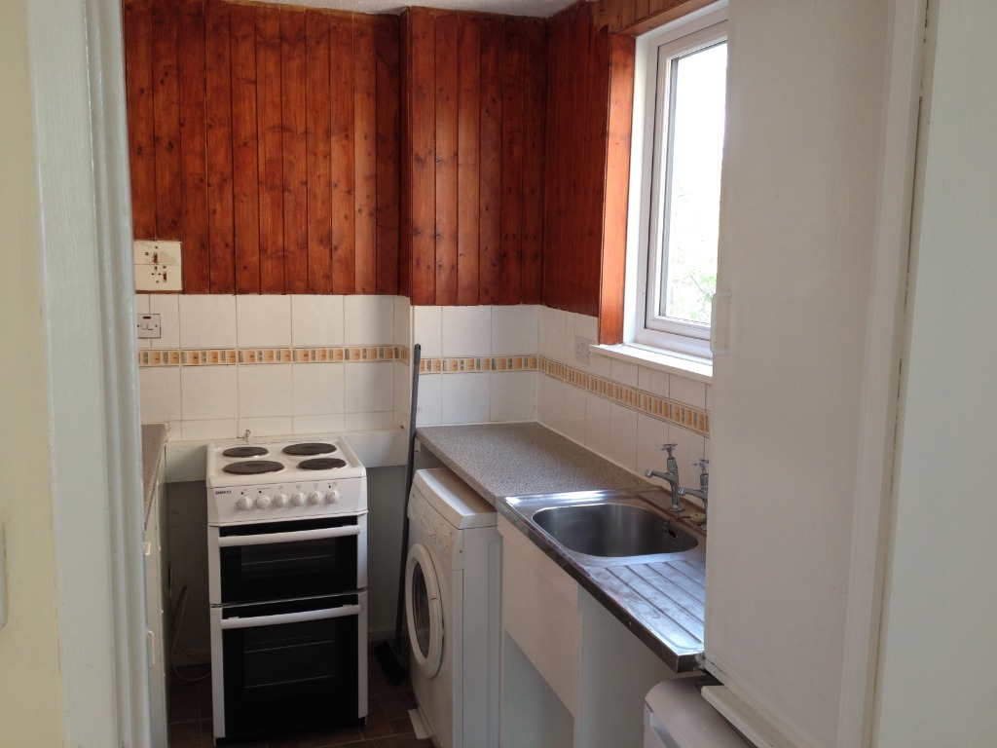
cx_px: 498
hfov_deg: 52.6
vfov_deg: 40.7
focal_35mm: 35
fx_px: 1008
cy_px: 374
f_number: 2.4
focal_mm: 4.28
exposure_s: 1/40
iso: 50
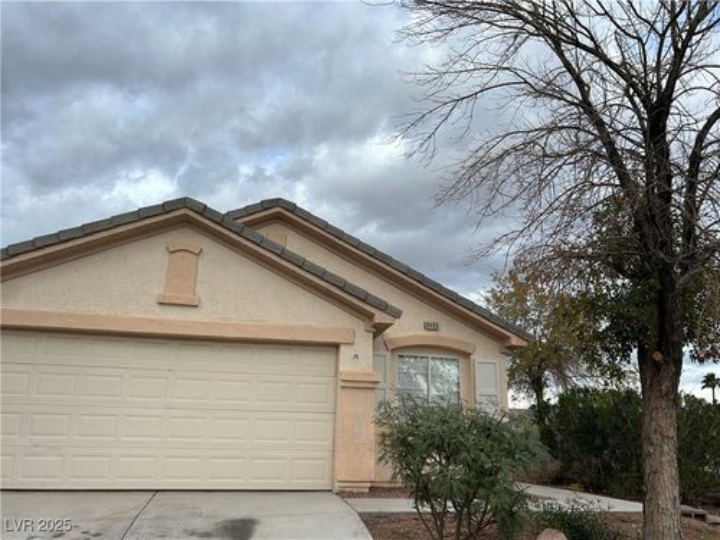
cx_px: 360
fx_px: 541
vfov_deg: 53.1
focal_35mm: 26
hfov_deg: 67.3
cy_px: 270
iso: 50
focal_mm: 5.7
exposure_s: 1/2994
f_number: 1.5
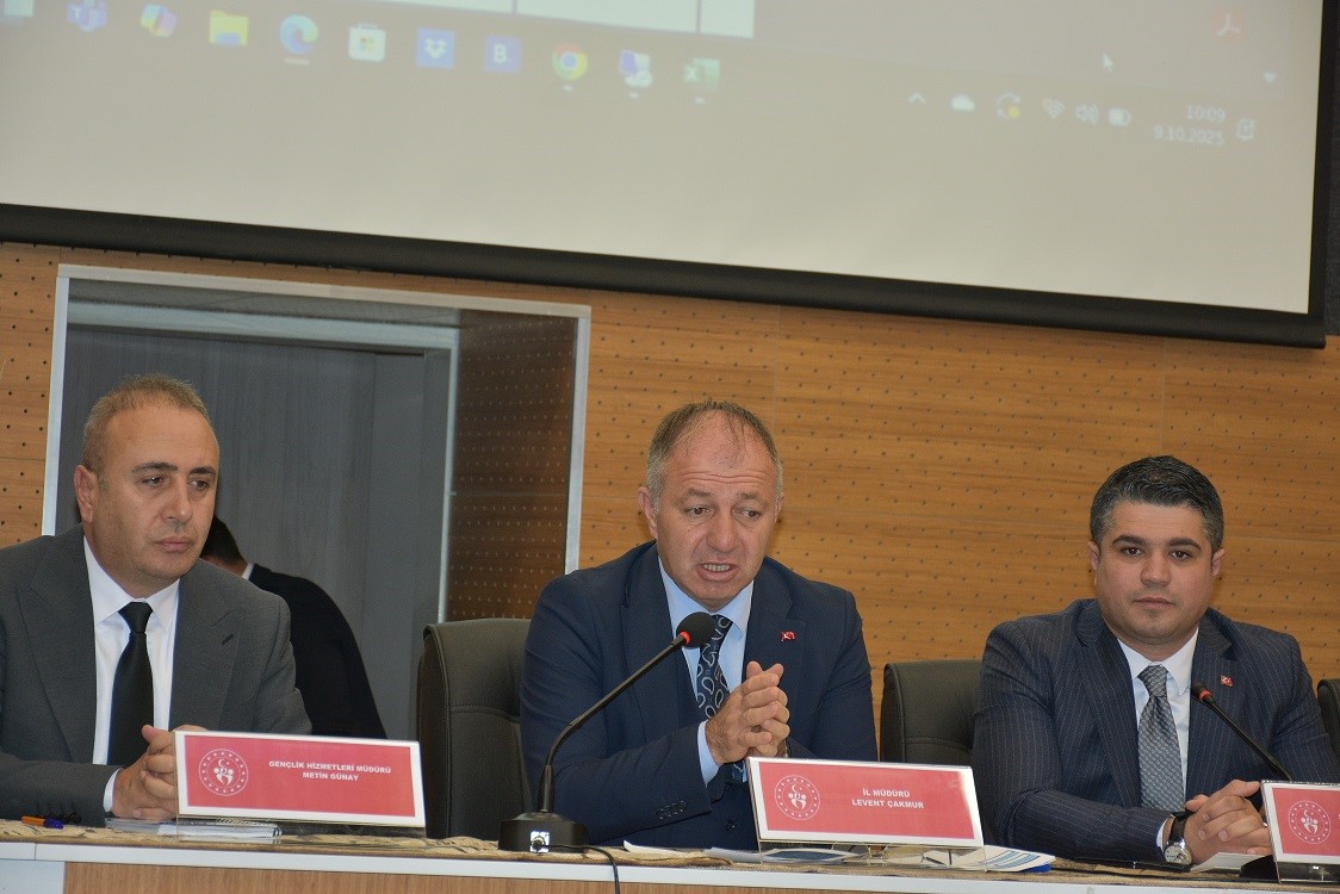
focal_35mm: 120
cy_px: 447
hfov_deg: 17.1
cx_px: 670
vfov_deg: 11.4
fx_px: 4468
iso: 720
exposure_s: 1/60
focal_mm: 80
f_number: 5.3
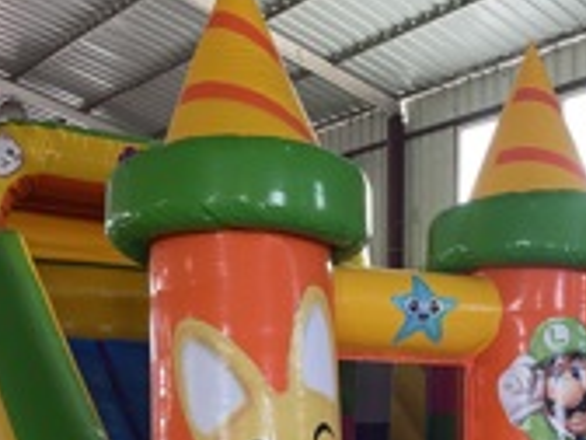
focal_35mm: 54
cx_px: 387
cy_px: 426
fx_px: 914
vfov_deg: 25.8
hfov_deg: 35.2
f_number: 1.6
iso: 125
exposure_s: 1/75
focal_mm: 4.2
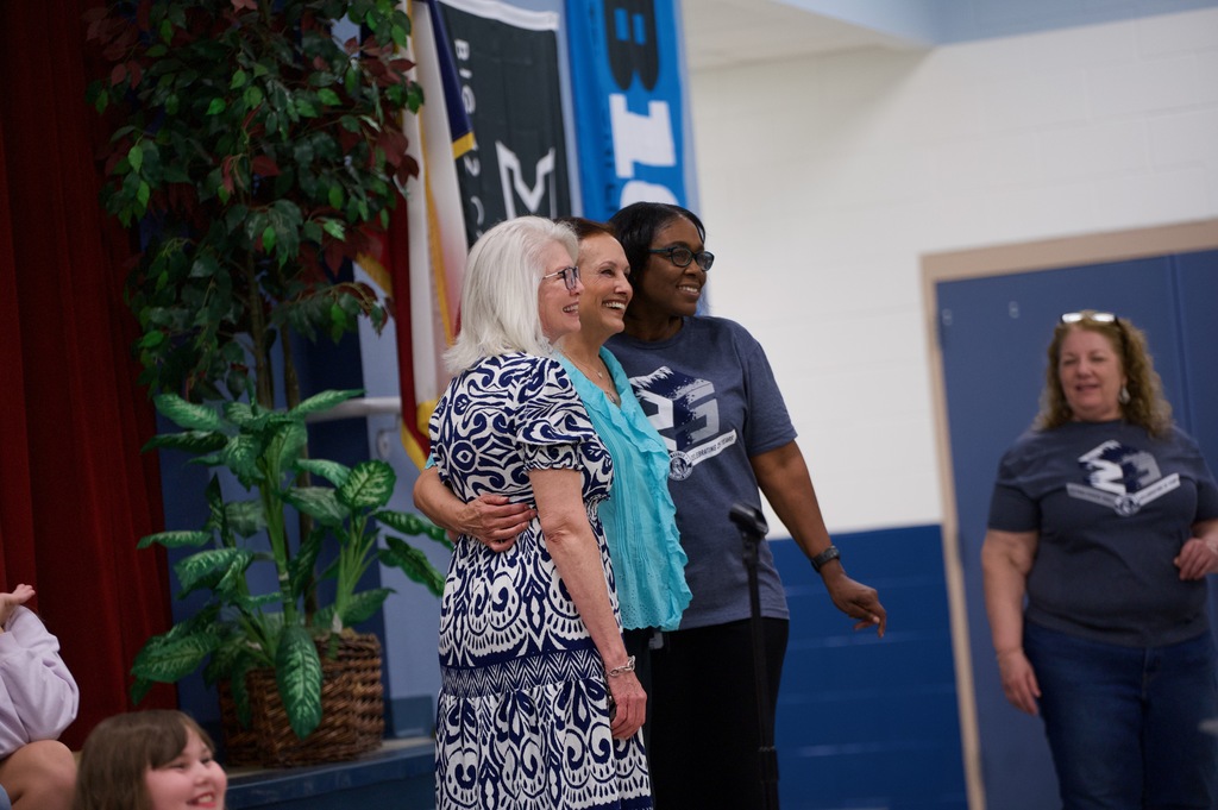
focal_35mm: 120
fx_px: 4057
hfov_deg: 17.1
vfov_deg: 11.4
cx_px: 609
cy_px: 405
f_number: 2.8
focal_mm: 120
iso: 2500
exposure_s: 1/320
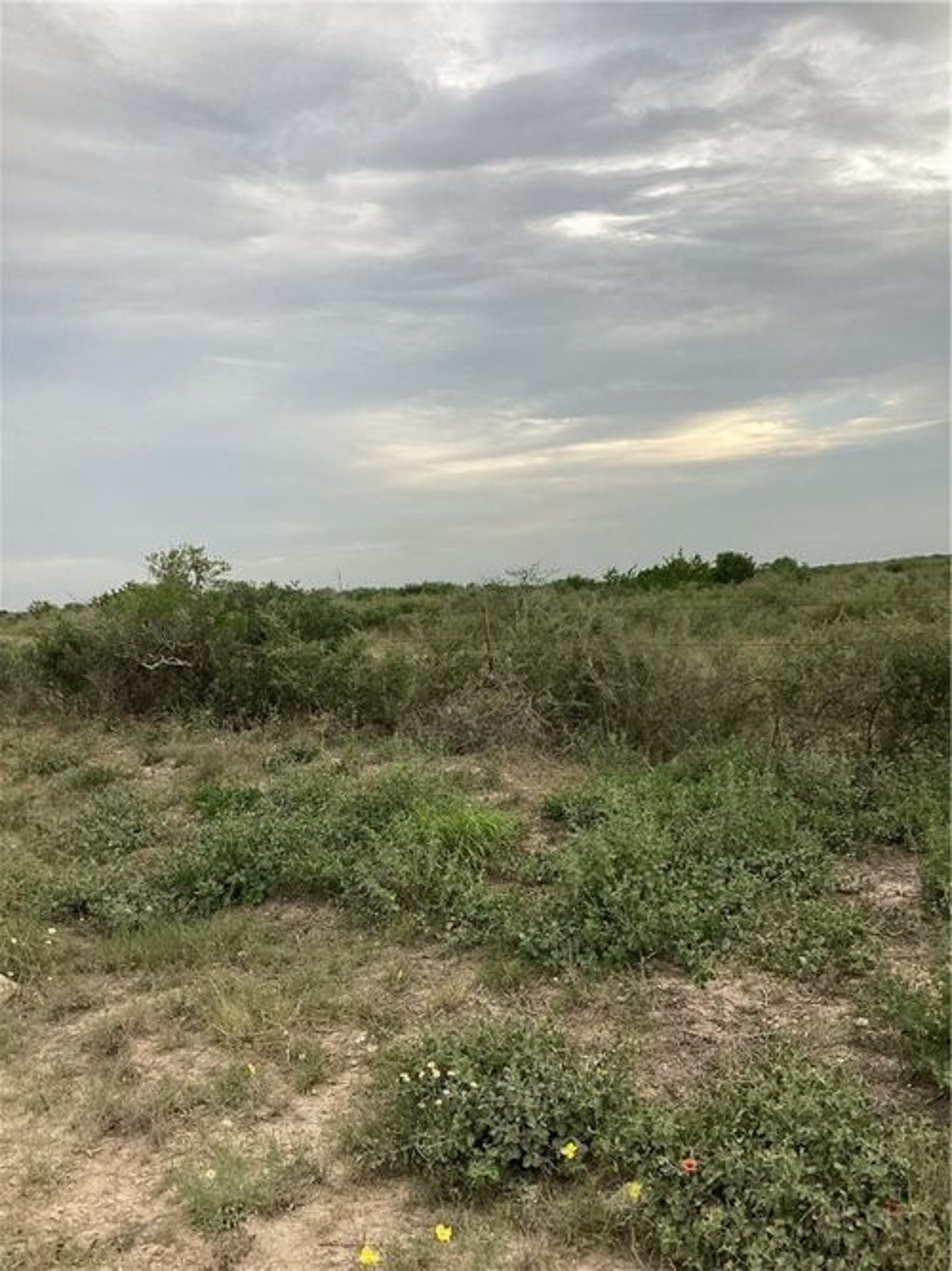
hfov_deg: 45.4
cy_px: 636
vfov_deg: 58.4
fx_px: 1137
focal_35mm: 31
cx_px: 476
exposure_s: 1/120
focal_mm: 3.3
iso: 32
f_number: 2.4
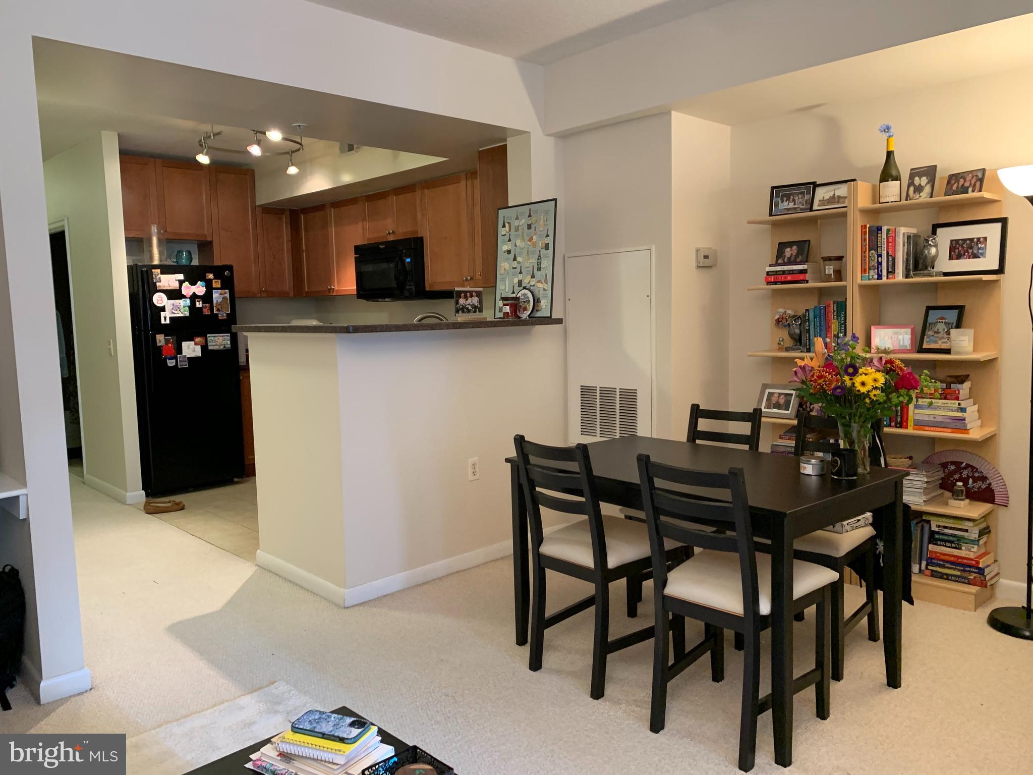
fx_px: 776
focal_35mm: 26
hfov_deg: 67.3
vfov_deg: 53.1
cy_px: 388
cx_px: 516
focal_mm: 4.25
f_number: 1.8
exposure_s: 1/60
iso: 250
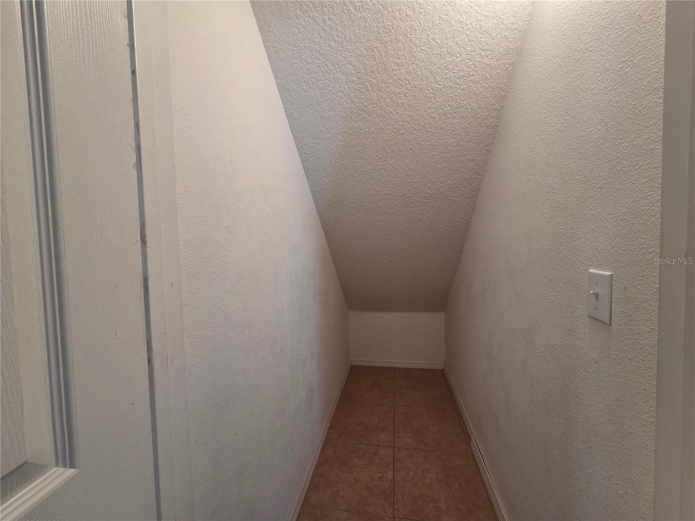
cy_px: 260
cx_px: 348
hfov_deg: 106.2
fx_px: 261
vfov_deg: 89.9
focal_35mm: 13
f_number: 2.2
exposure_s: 1/60
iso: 200
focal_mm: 2.2
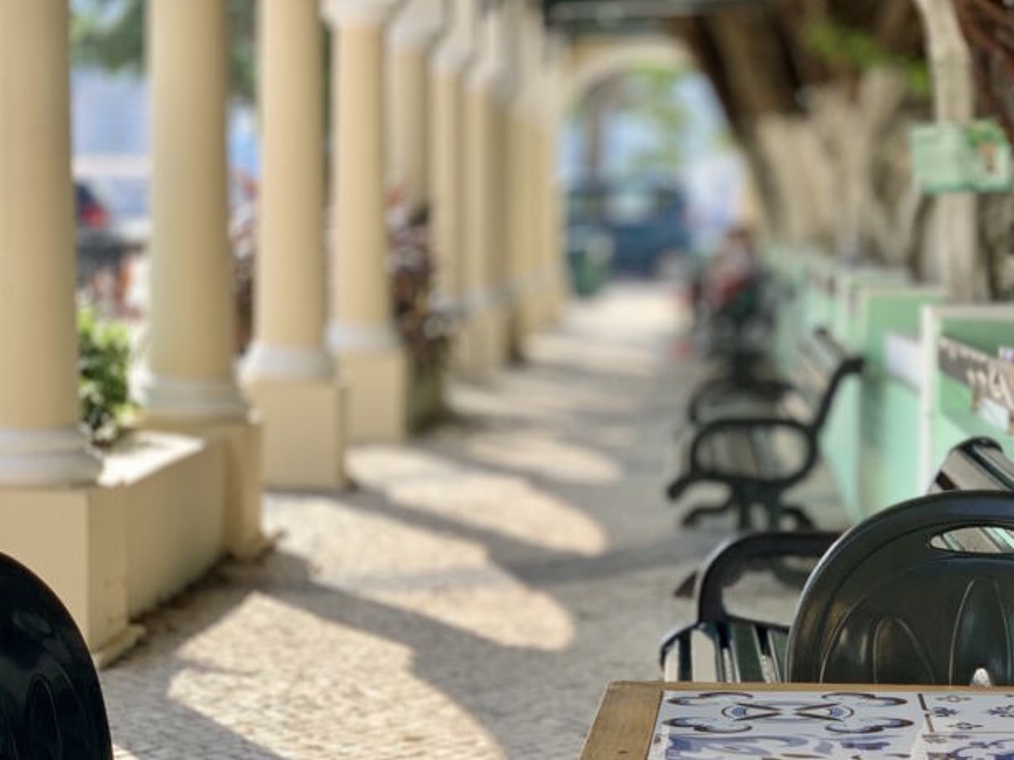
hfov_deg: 22.2
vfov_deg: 16.9
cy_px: 495
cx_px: 815
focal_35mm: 87
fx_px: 2548
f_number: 2.4
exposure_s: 1/294
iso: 16
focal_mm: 6
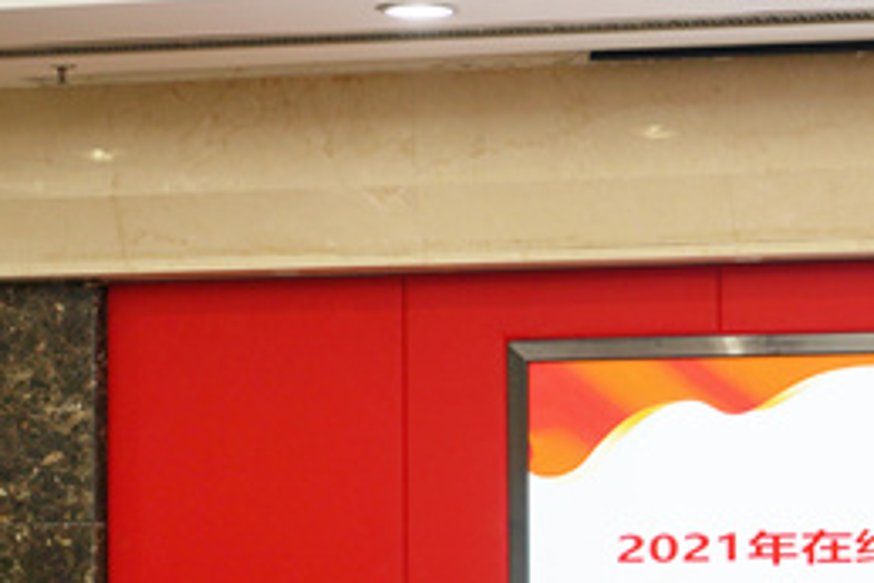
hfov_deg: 13.0
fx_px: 3765
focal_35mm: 155
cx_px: 911
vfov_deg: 8.8
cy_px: 536
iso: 200
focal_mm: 67
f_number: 4
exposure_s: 1/80
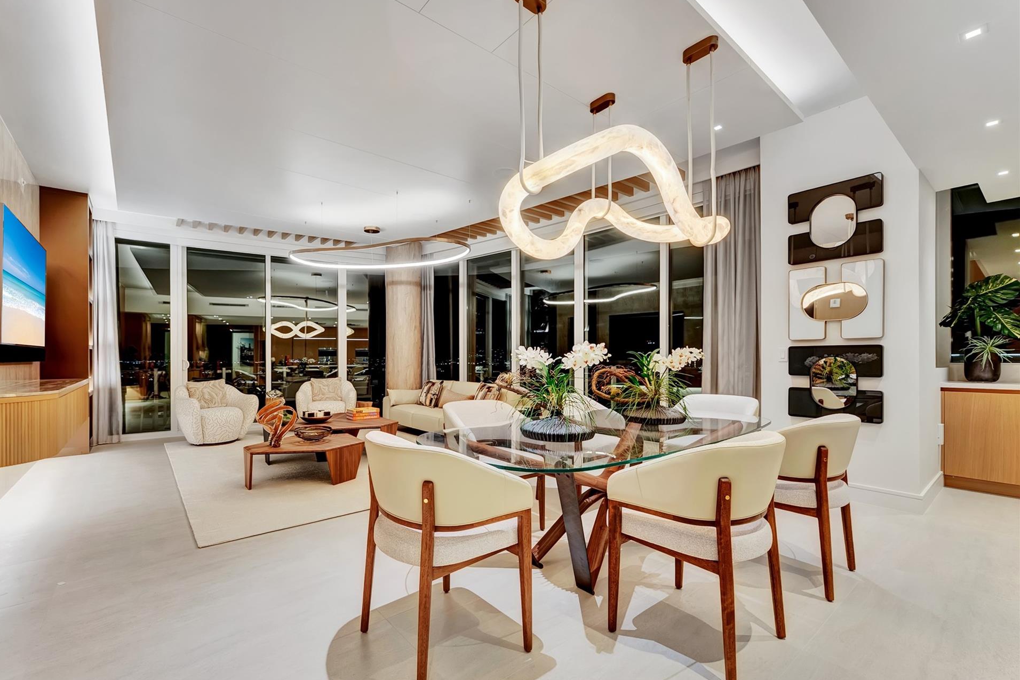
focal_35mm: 15
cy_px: 359
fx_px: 425
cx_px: 474
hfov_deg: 100.2
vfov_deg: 77.3
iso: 320
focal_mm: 14
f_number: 9
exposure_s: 1/4
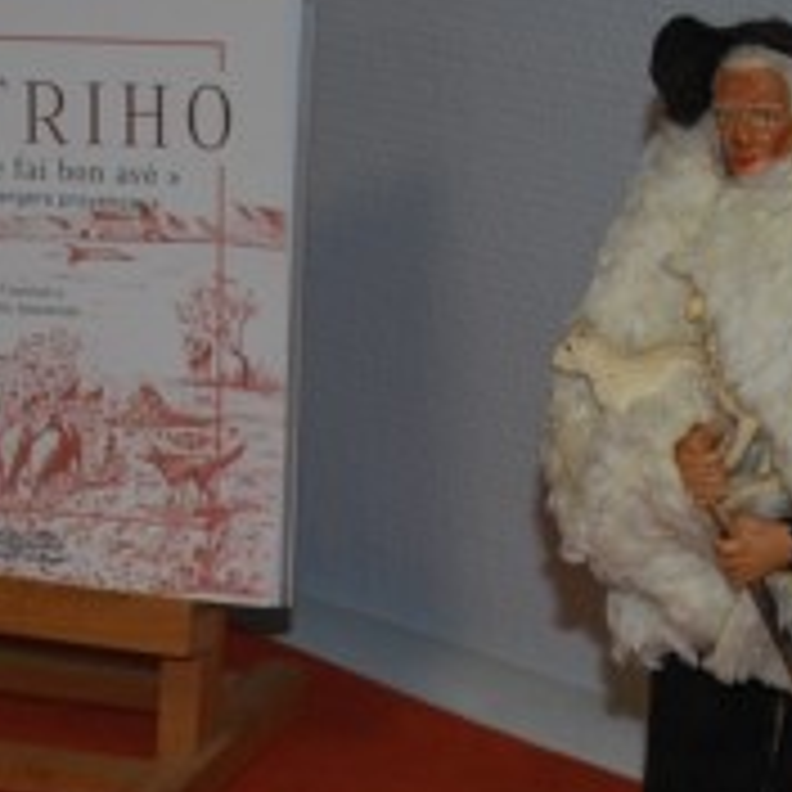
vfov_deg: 12.1
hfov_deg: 12.2
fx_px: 3702
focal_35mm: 143
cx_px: 205
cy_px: 806
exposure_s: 1/60
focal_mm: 22
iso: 200
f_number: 4
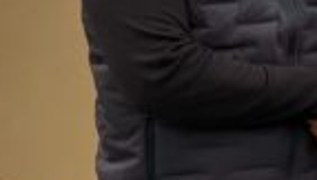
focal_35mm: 140
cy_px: -111
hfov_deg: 12.6
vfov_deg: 8.5
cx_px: 712
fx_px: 1179
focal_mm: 6.76
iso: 64
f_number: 1.78
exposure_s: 1/121
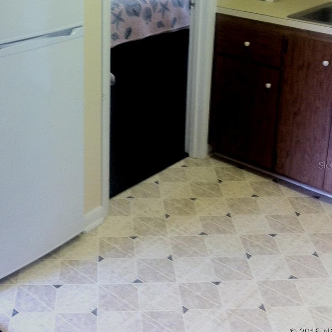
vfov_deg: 40.0
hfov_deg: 39.9
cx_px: 135
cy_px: 165
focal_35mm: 42
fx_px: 456
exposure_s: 1/17
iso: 100
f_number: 2.8
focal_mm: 3.85
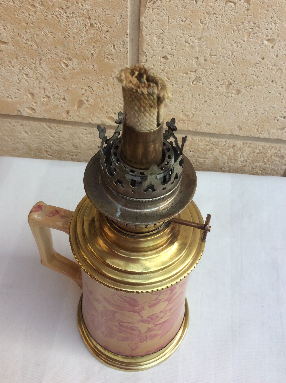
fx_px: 353
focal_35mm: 32
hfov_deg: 44.1
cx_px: 143
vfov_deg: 56.9
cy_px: 192
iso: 40
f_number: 2.4
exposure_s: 1/100
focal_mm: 3.3
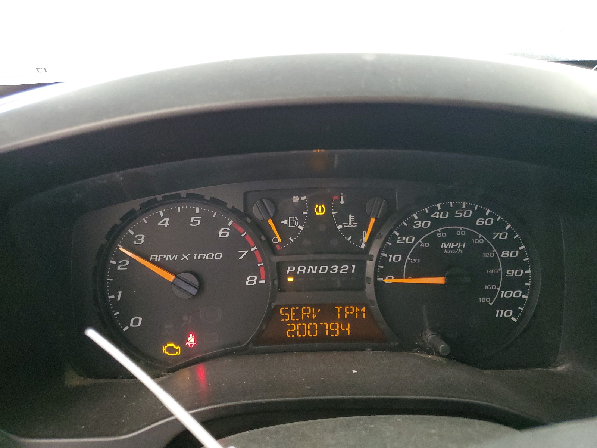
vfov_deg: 53.1
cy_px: 224
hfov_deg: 67.3
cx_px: 298
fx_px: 448
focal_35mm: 26
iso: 406
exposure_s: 1/60.2
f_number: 1.5
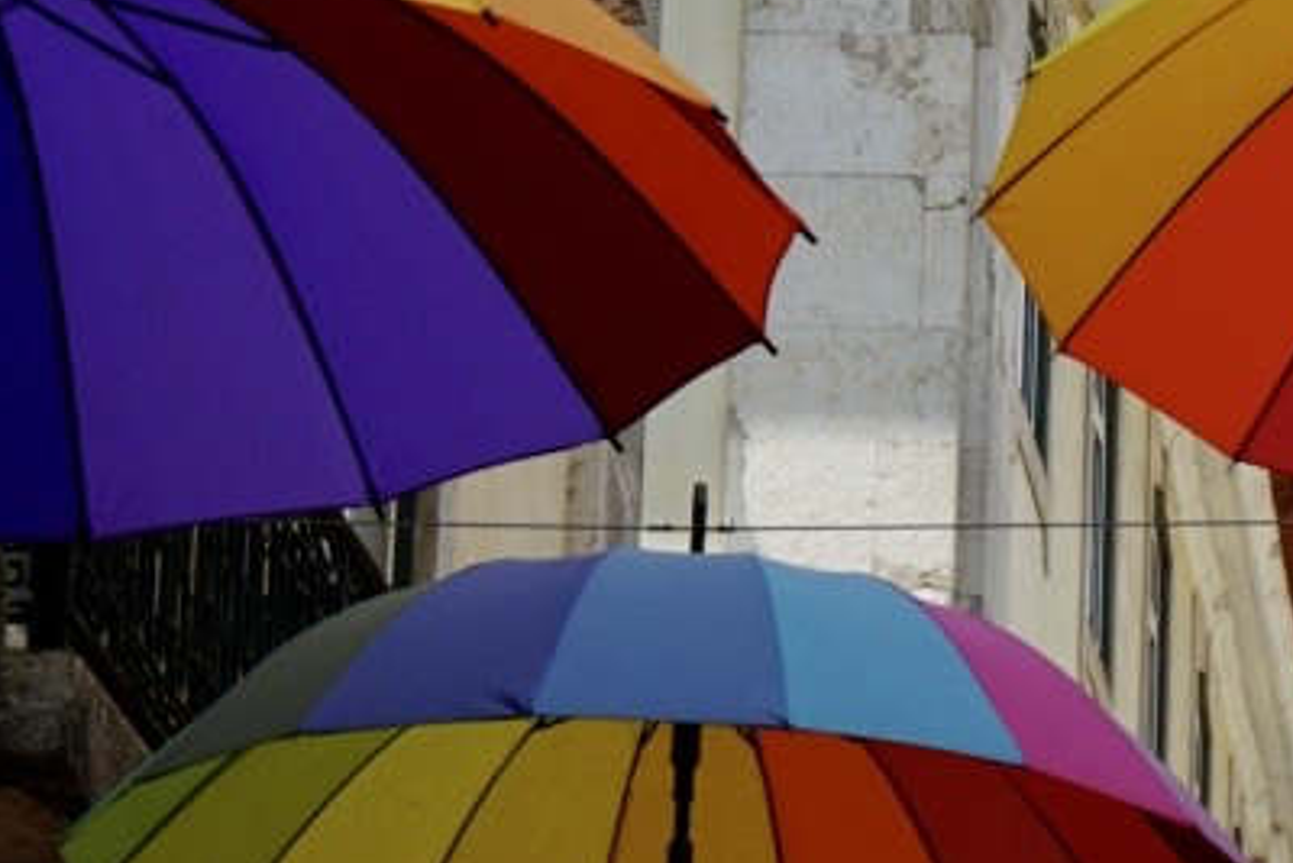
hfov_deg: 10.3
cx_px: 1771
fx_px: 6970
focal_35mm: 194
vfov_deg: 7.1
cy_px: 582
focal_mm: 48
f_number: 11
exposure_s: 1/125
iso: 100
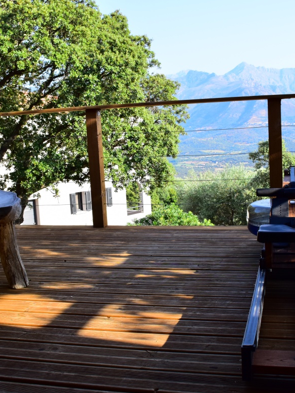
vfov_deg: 46.8
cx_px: 163
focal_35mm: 40
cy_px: 201
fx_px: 455
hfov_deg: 35.9
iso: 400
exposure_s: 1/400
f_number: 10
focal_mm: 18
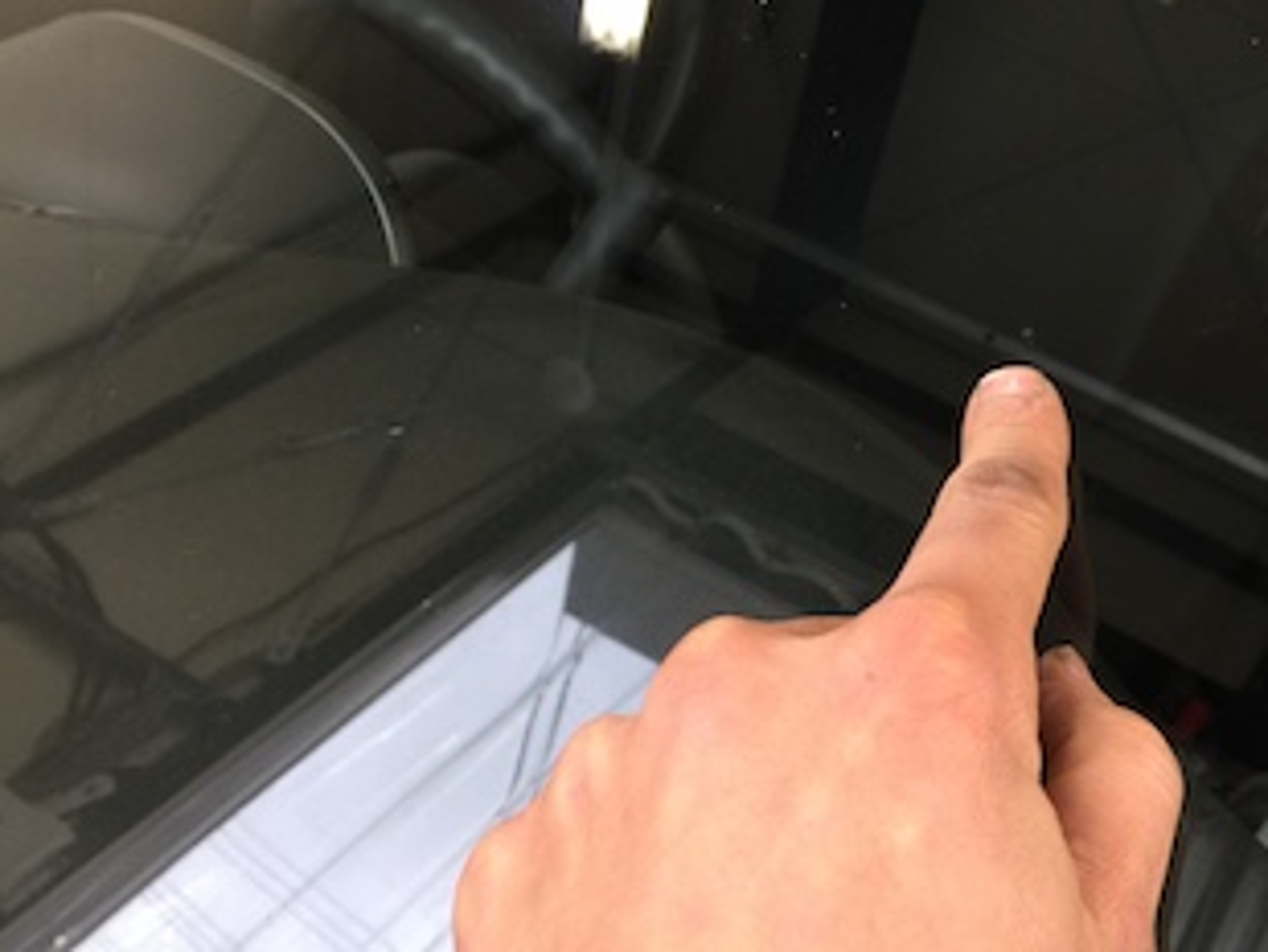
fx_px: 1649
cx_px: 973
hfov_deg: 40.7
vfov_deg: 32.2
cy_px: 443
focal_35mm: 45
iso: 50
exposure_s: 1/15
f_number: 2.2
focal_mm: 4.15
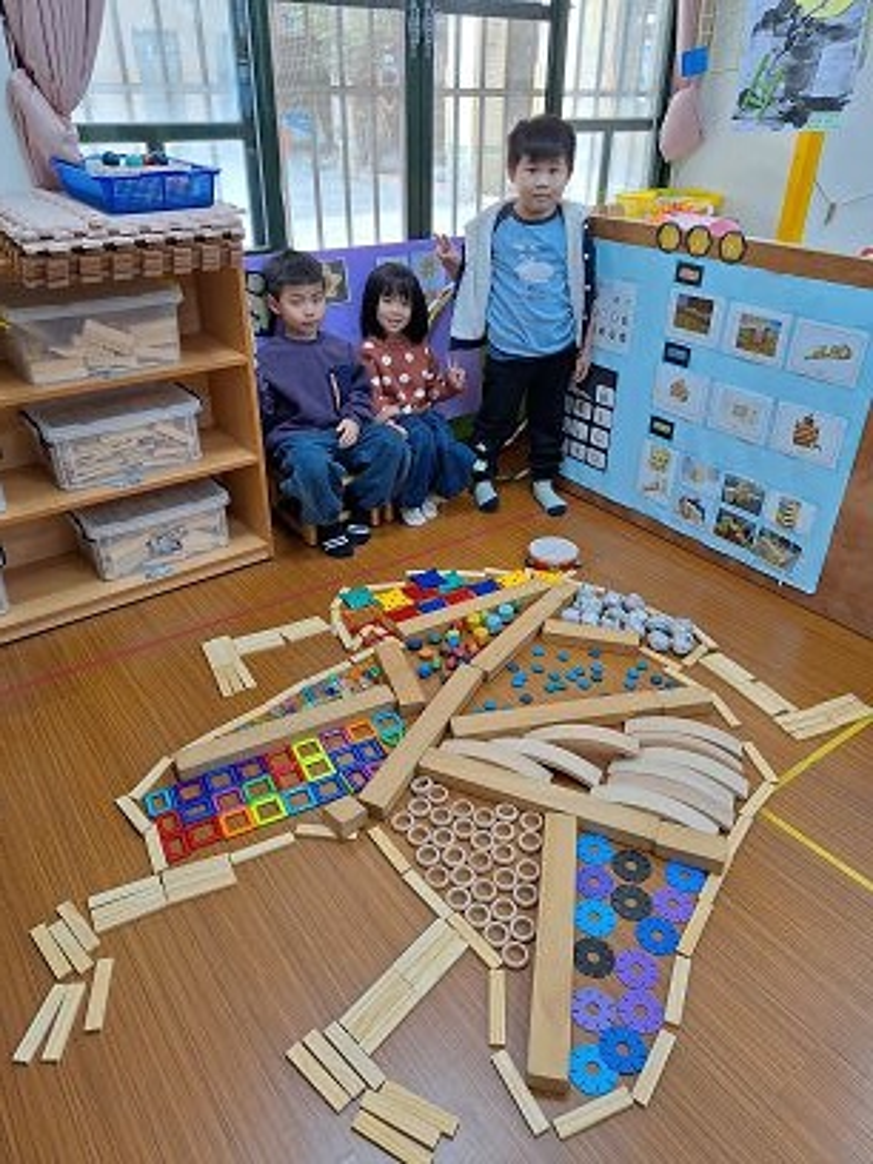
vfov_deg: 73.9
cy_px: 582
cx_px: 436
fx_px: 773
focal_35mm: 23
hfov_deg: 58.9
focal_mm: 5.54
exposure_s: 1/60
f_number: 1.8
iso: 64
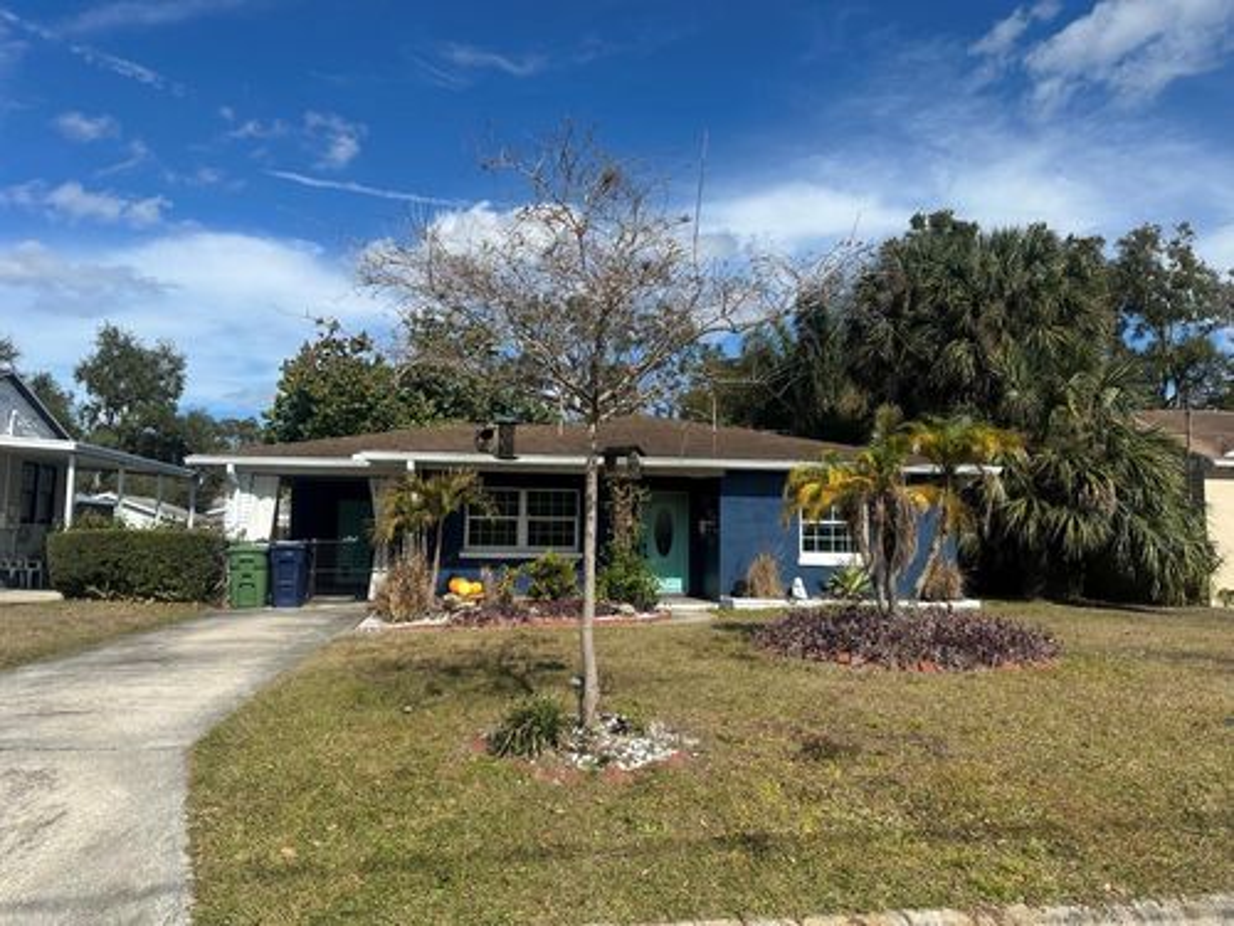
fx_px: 856
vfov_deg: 56.8
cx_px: 617
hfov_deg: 71.6
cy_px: 463
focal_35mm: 24
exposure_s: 1/5848
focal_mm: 6.86
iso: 80
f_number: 1.78
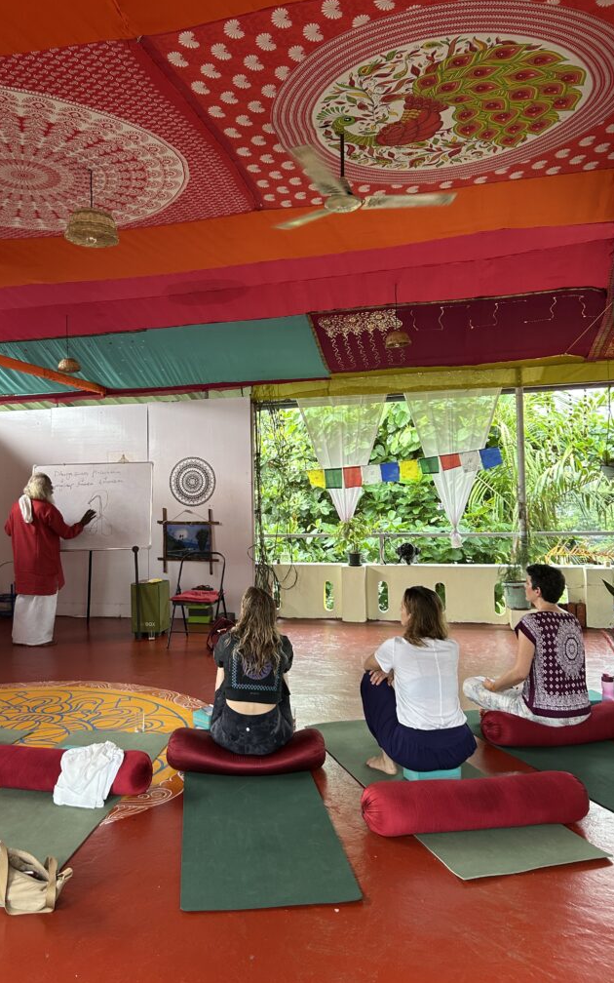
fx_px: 750
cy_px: 488
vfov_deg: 66.5
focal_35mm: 28
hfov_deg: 44.3
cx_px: 246
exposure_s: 1/106
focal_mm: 5.7
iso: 125
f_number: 1.5
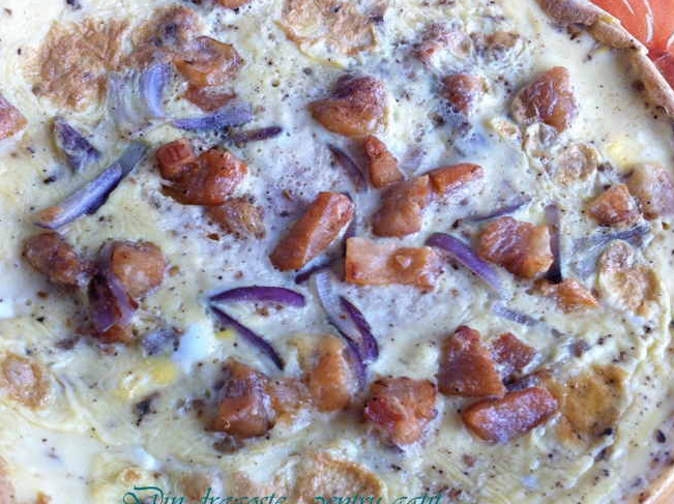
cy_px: 275
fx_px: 836
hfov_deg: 43.9
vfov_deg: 33.5
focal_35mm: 43
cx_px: 330
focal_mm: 3.85
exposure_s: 1/24
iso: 80
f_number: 2.8
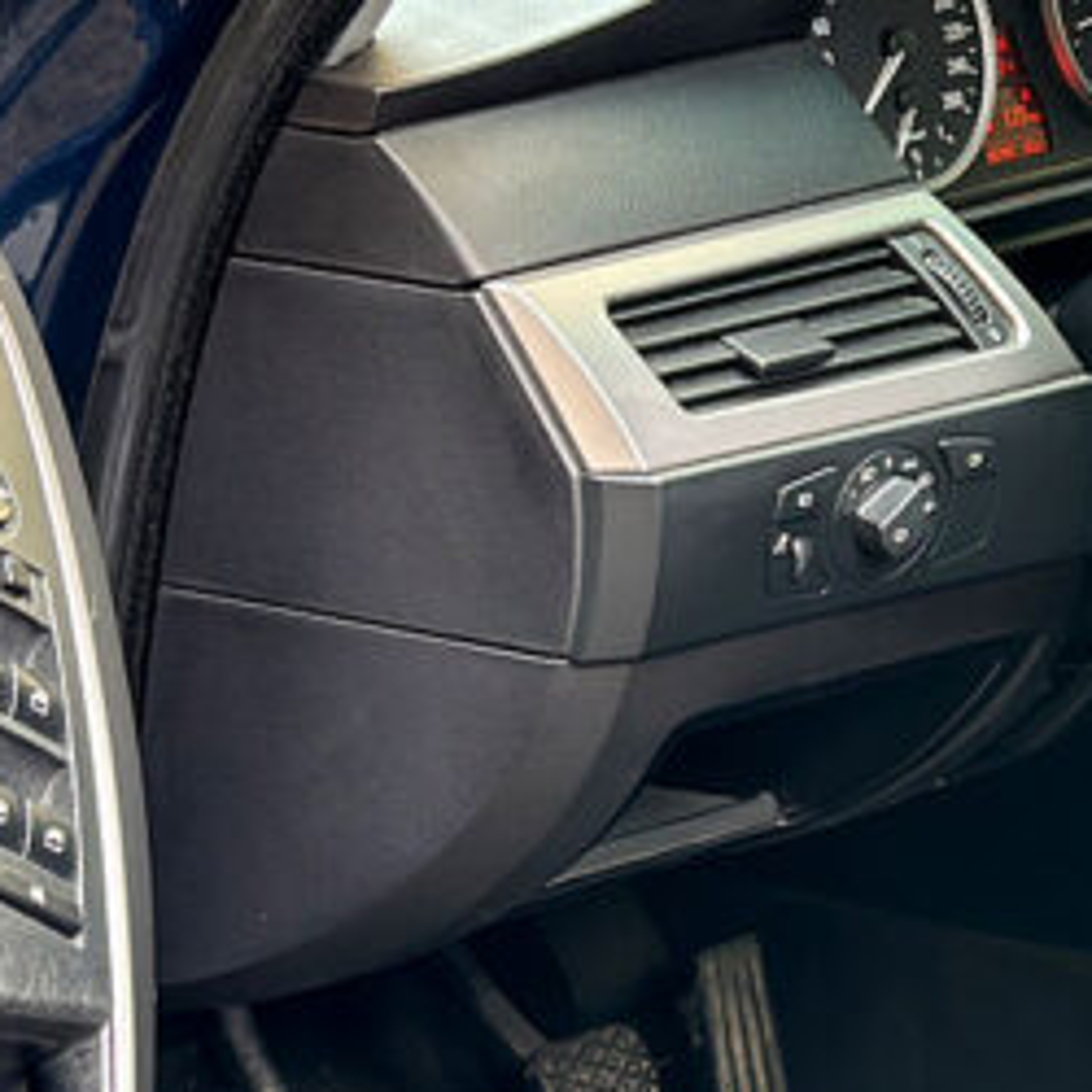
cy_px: 646
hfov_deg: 12.4
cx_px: 1420
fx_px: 4854
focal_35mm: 136
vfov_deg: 12.8
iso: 80
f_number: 1.78
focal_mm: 6.86
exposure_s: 1/106
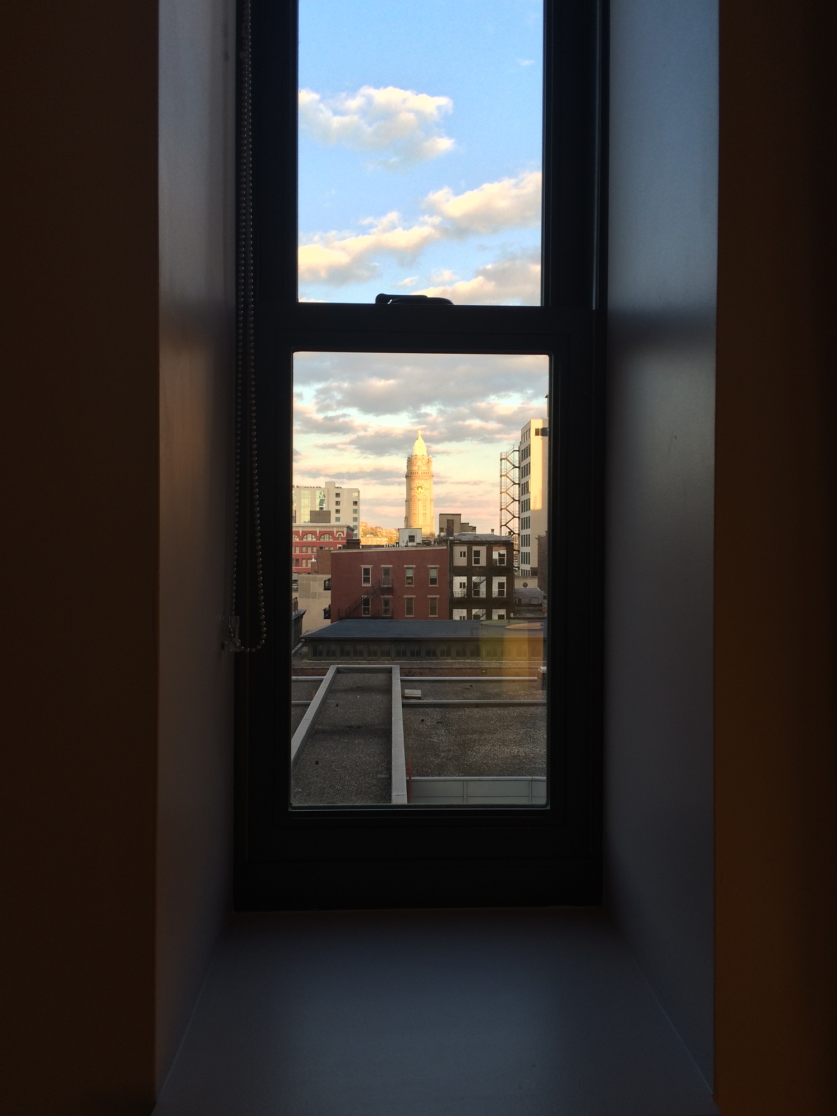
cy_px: 558
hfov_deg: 48.2
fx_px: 935
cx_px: 418
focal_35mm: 29
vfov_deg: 61.7
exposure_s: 1/133
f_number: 2.2
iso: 32
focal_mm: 4.15
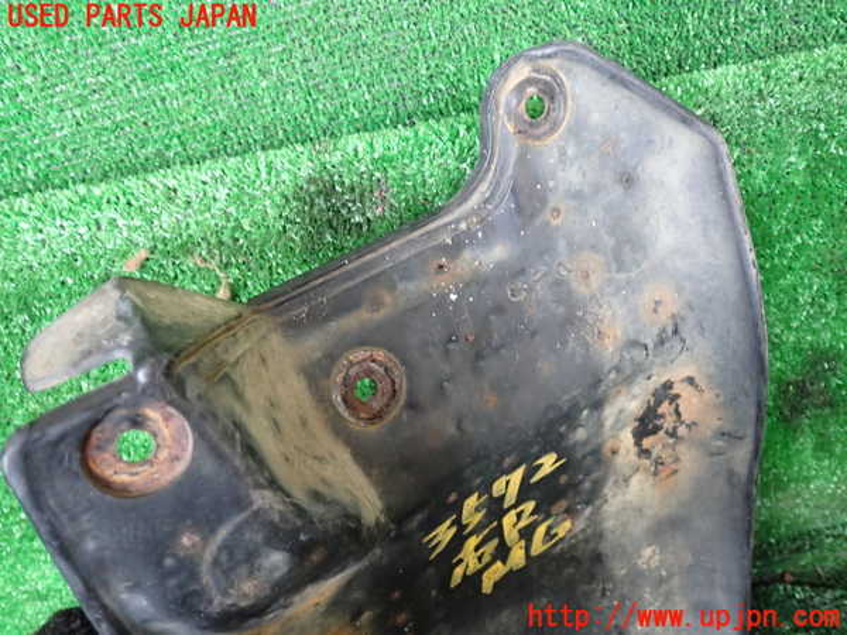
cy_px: 318
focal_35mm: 30
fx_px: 734
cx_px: 424
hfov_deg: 60.0
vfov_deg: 46.8
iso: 500
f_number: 2.3
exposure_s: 1/30
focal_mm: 5.4
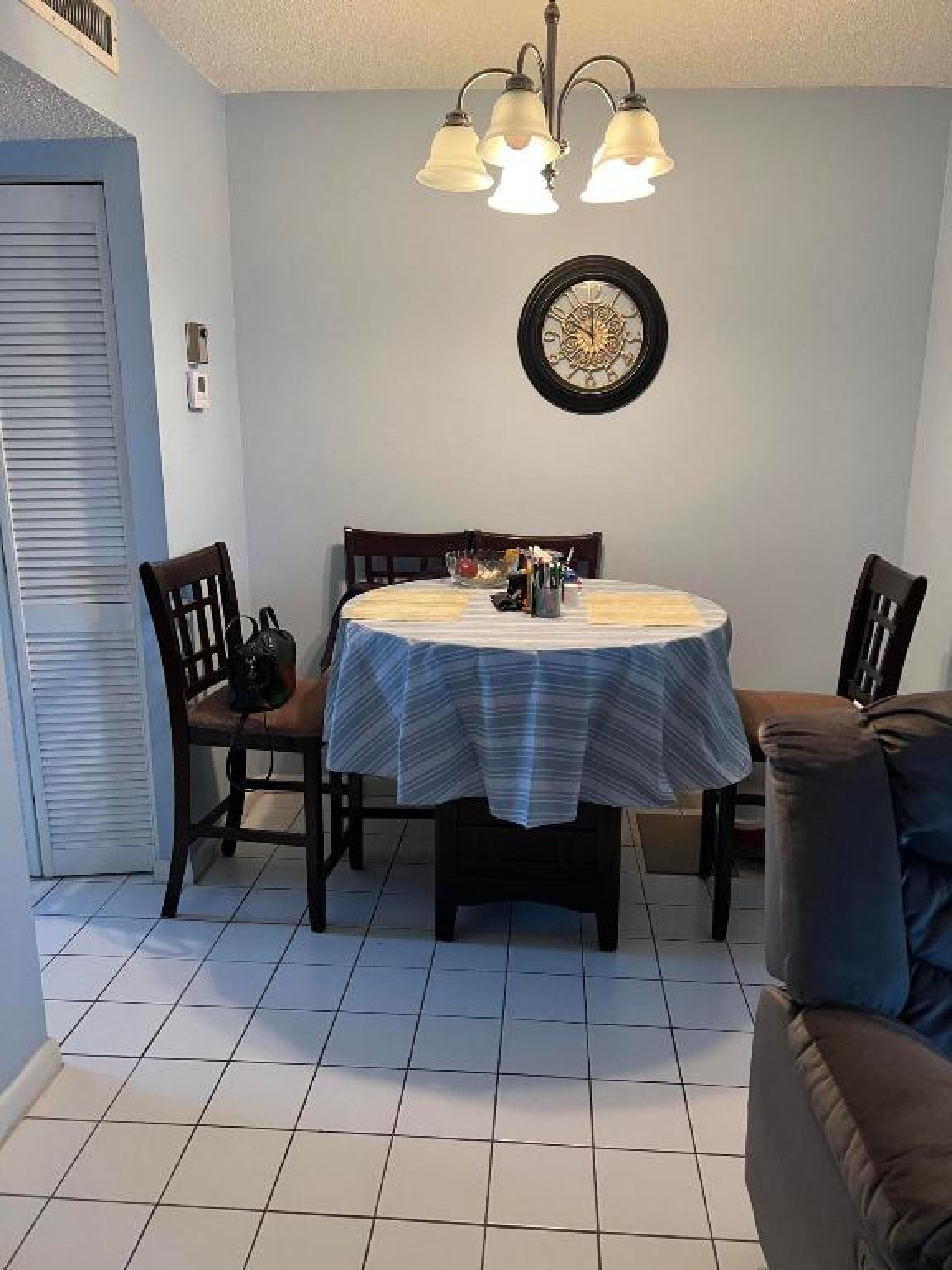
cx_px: 476
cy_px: 635
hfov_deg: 53.1
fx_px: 953
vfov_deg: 67.3
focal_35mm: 26
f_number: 1.5
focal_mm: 5.7
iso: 320
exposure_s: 1/60
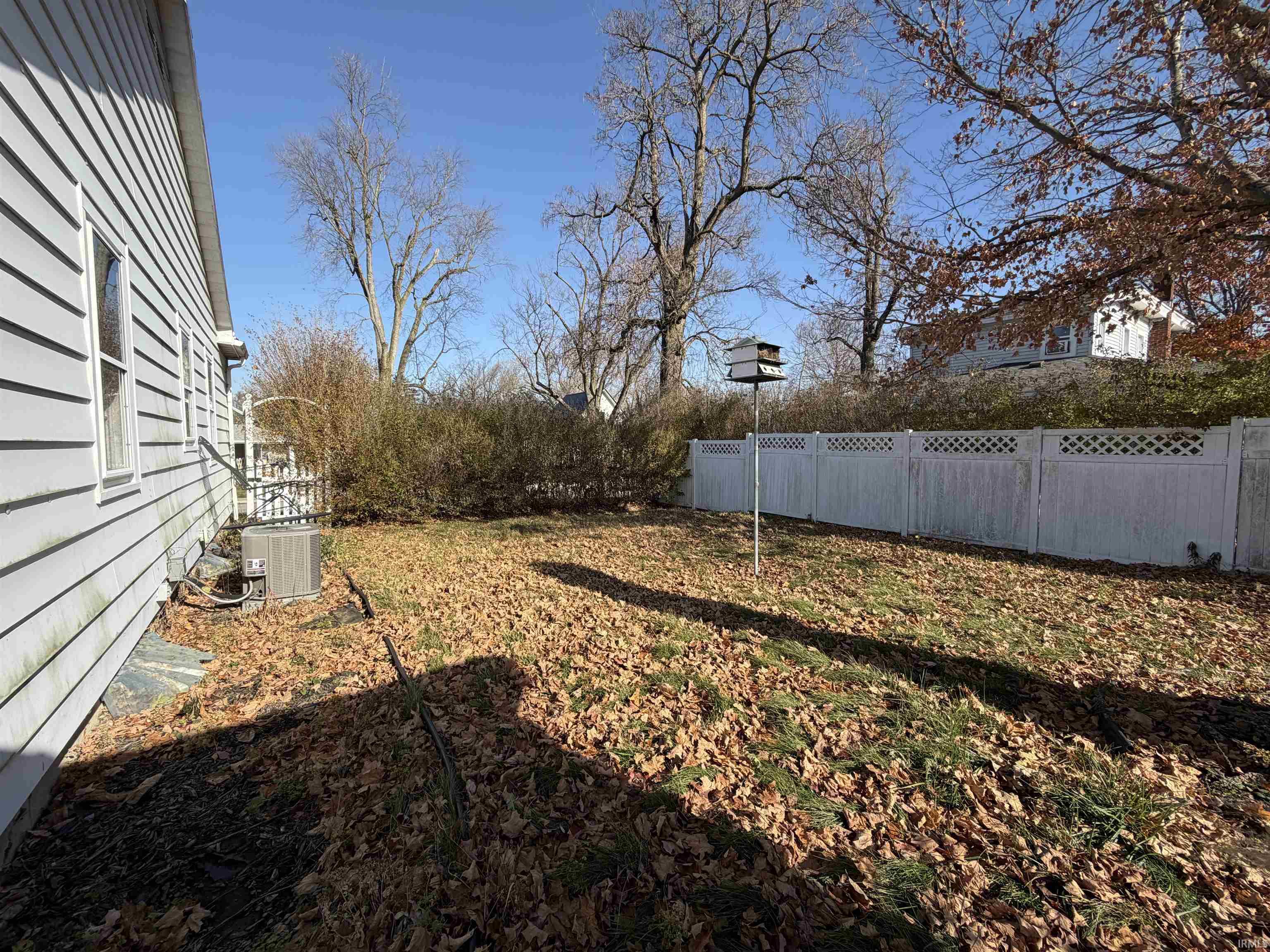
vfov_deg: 85.7
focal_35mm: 14
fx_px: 514
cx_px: 635
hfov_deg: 102.1
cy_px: 476
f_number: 2.2
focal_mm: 2.22
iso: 32
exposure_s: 1/770
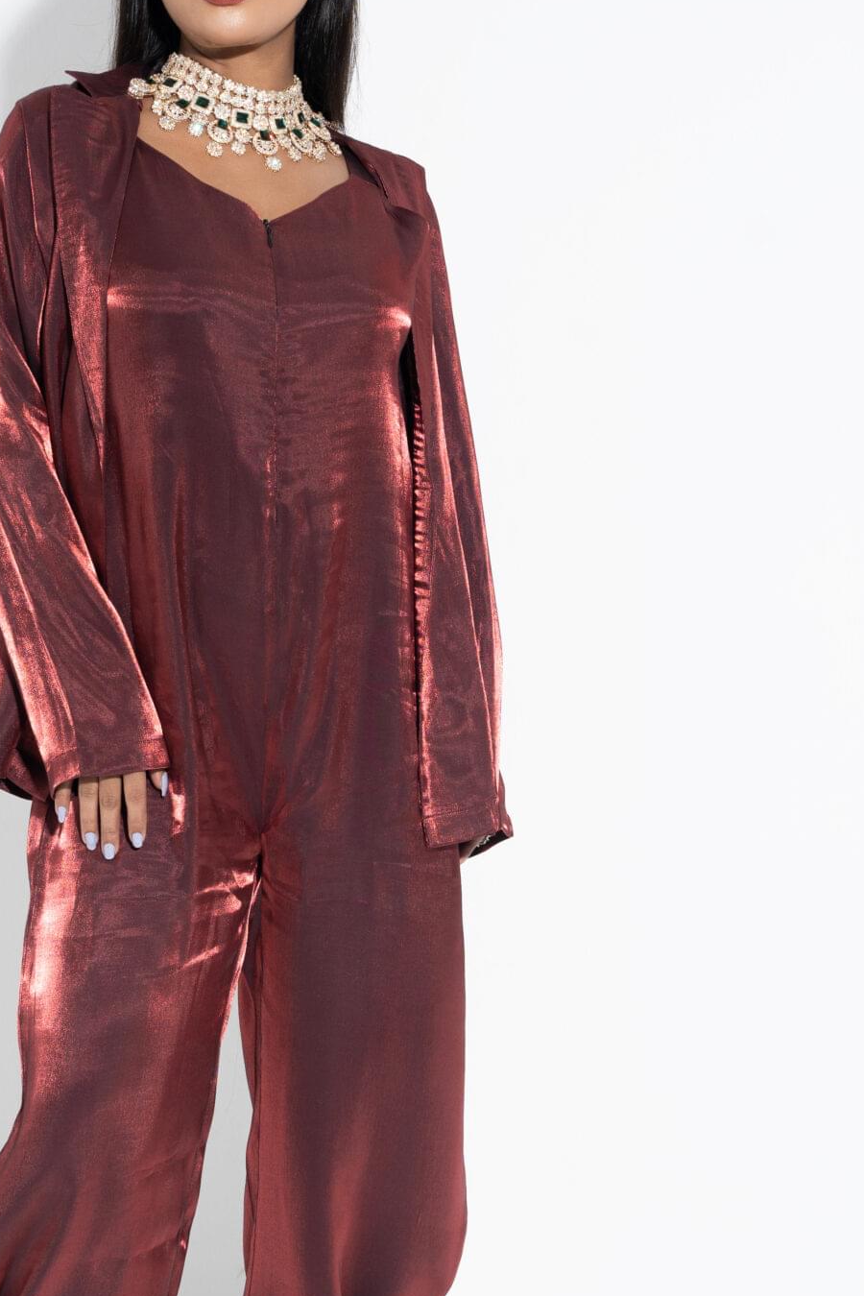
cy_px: 771
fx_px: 3276
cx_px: 266
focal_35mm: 91
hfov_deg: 15.0
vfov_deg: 22.3
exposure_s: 1/250
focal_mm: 48
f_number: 6.3
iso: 100
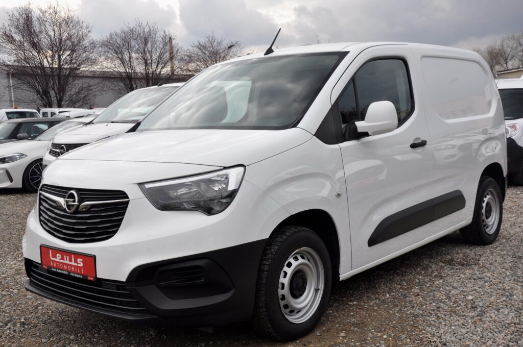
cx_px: 262
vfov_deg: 34.1
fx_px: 566
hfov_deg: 49.6
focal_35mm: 39
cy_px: 174
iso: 500
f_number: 8
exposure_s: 1/250
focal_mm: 26
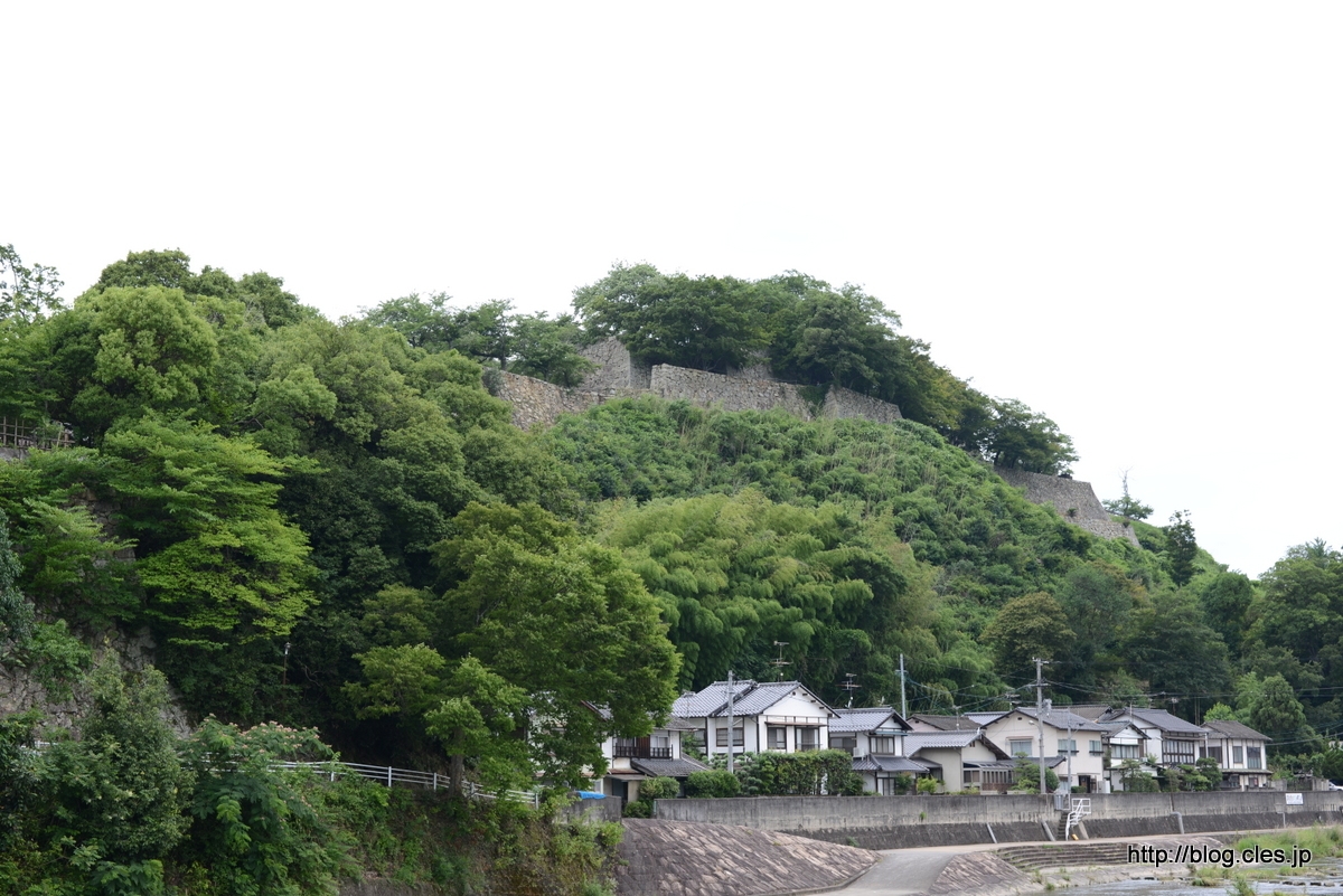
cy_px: 448
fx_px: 1866
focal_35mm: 50
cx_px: 672
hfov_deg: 39.6
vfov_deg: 27.0
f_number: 8
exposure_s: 1/100
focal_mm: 50
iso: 100
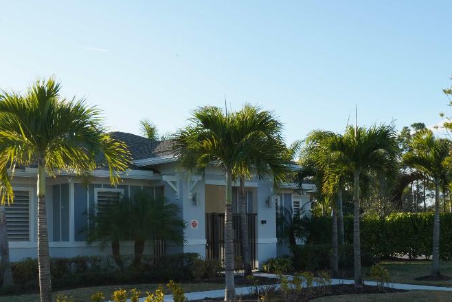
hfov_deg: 35.6
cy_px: 223
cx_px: 260
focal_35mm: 56
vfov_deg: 24.0
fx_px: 703
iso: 250
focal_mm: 32
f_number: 22
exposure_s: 1/40
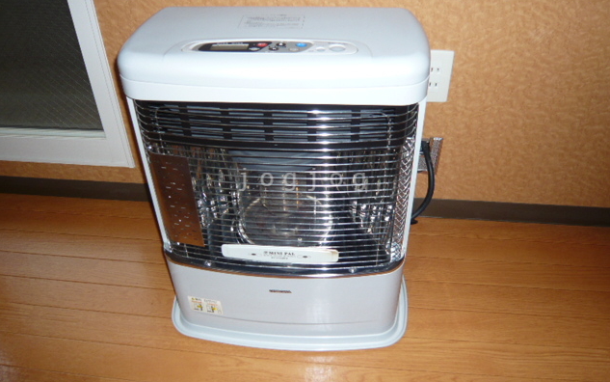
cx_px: 305
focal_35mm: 30
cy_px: 179
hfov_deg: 62.9
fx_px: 499
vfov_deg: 41.8
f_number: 2.8
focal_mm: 4.6
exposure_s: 1/30
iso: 100
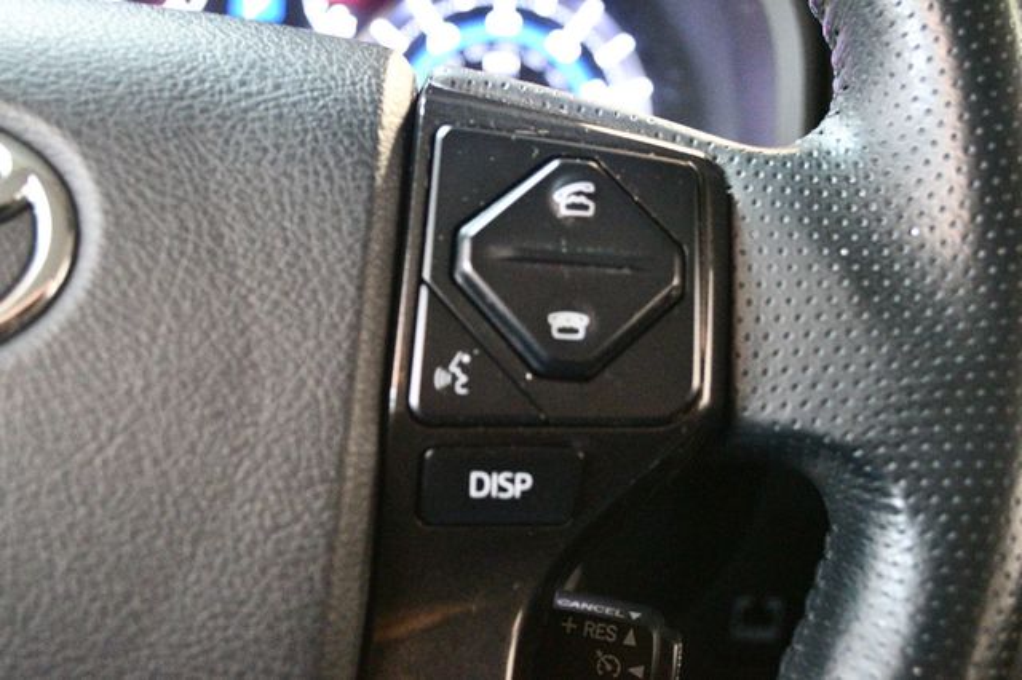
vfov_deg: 29.8
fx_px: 1277
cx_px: 511
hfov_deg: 43.6
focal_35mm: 45
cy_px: 340
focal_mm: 30
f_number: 4.5
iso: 12800
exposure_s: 1/30
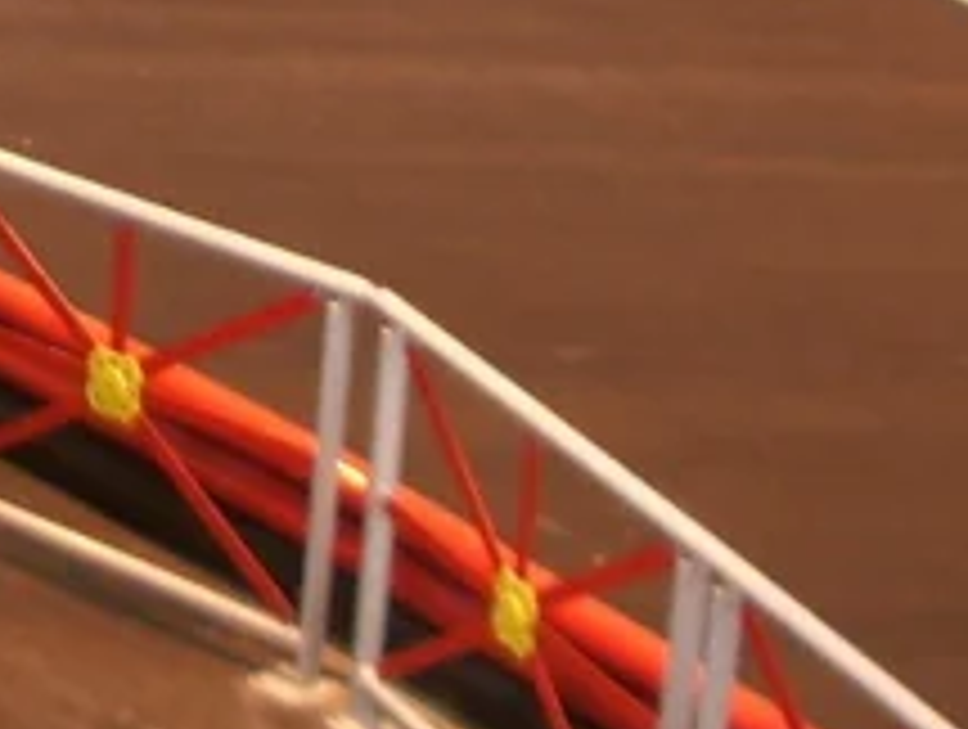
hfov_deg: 12.2
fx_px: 4370
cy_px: -261
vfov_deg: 9.4
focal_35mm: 156
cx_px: -365
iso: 100
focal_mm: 5.8
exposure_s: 1/25
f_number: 2.6
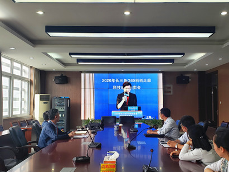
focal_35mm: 38
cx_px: 123
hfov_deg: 48.9
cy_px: 88
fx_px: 251
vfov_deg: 37.7
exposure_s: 1/100
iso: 100
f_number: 2.4
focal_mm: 4.3
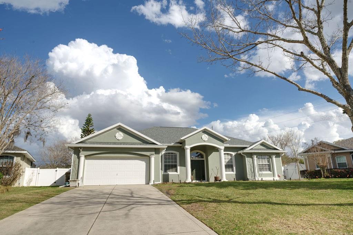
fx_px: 235
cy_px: 118
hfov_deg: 73.7
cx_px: 176
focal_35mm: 24
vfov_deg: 53.1
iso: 100
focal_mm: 24
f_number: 11
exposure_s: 1/125
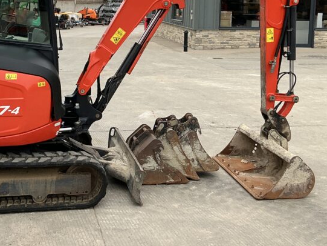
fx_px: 501
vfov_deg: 27.1
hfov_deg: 35.9
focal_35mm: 53
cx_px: 115
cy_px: 53
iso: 25
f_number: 1.8
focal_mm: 3
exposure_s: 1/383
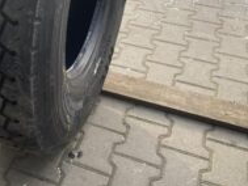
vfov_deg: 23.6
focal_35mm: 59
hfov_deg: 31.3
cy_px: -9
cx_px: 29
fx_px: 423
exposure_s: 1/248
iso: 32
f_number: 1.8
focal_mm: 4.25
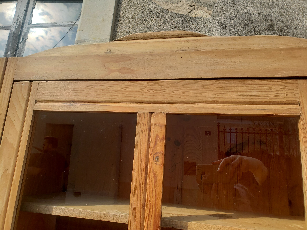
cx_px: 154
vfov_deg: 53.1
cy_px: 115
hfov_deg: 67.3
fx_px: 231
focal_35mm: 26
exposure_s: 1/599
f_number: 2.4
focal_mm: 4.3
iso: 50
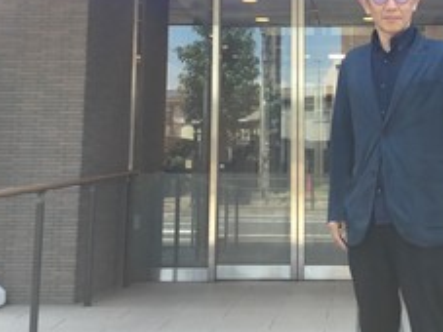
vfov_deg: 19.1
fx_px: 959
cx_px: 323
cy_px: 0
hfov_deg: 25.7
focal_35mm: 75
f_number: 2.4
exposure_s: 1/168
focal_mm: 3.3
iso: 25
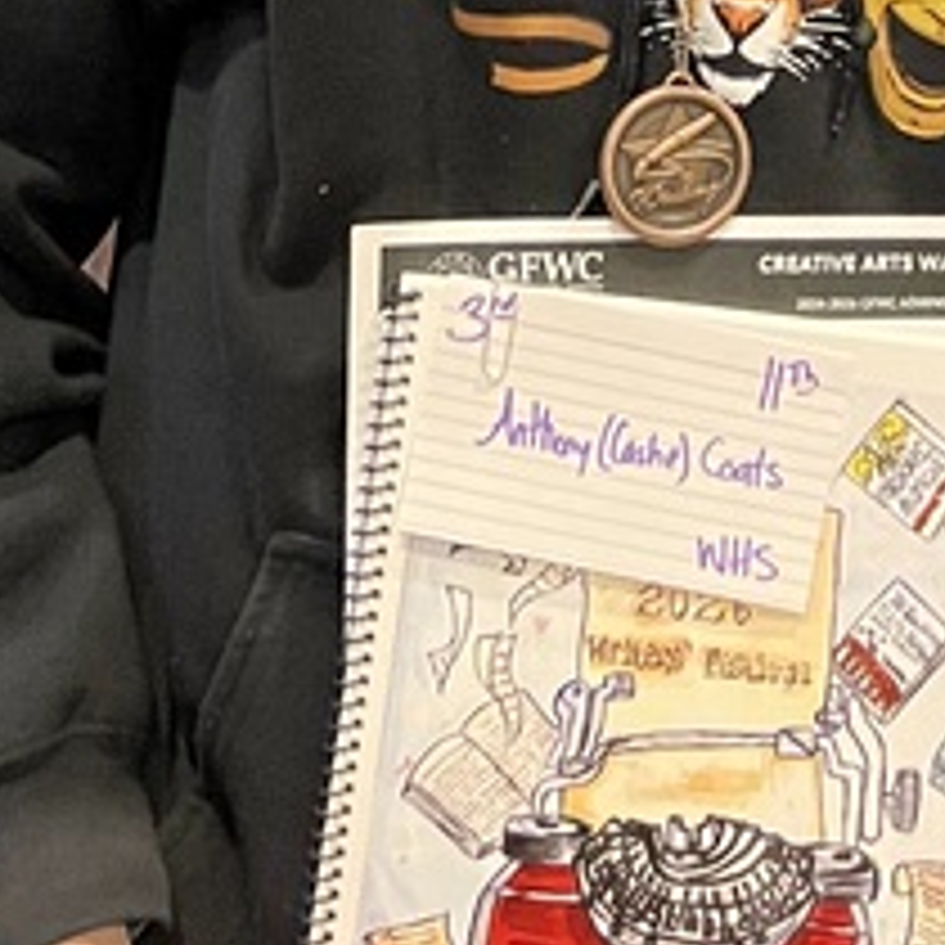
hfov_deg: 15.5
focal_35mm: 112
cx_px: 688
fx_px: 3459
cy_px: -675
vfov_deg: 14.1
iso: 640
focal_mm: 5.7
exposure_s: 1/30
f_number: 1.5
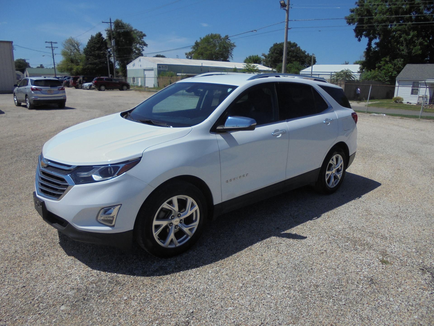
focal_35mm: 26
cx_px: 217
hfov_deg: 67.3
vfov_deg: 53.1
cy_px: 163
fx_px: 326
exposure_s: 1/200
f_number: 11.5
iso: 100
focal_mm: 4.6
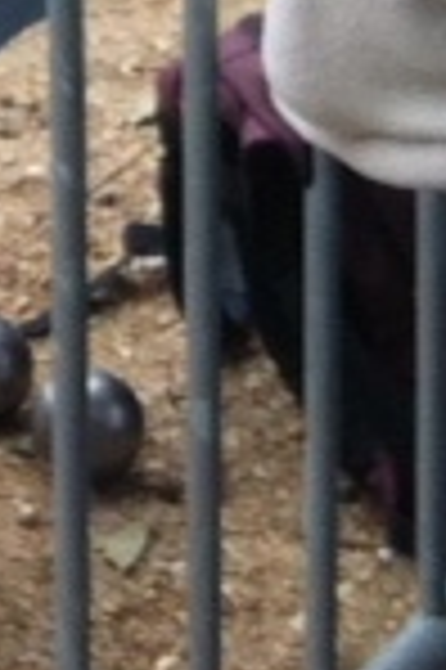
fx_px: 5830
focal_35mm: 313
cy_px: -1367
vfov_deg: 6.1
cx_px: -1189
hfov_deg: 4.1
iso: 80
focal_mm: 3.85
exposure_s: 1/169
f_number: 2.8
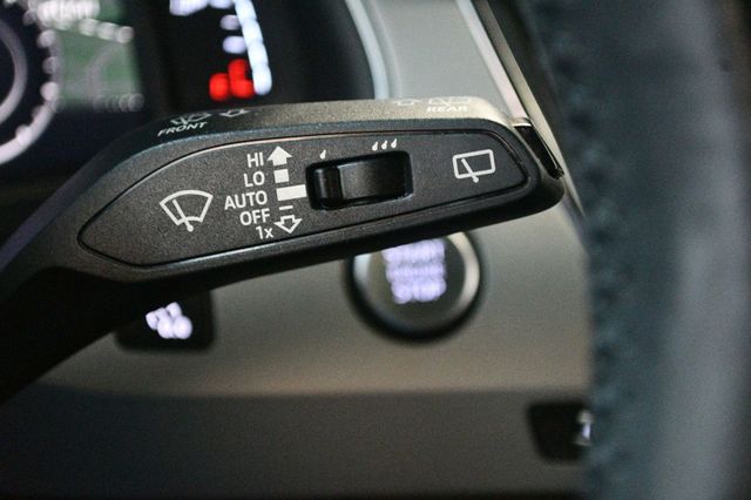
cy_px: 250
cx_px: 376
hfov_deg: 28.1
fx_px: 1501
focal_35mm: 72
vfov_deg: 18.9
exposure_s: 1/60
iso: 11400
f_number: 5.3
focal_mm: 48
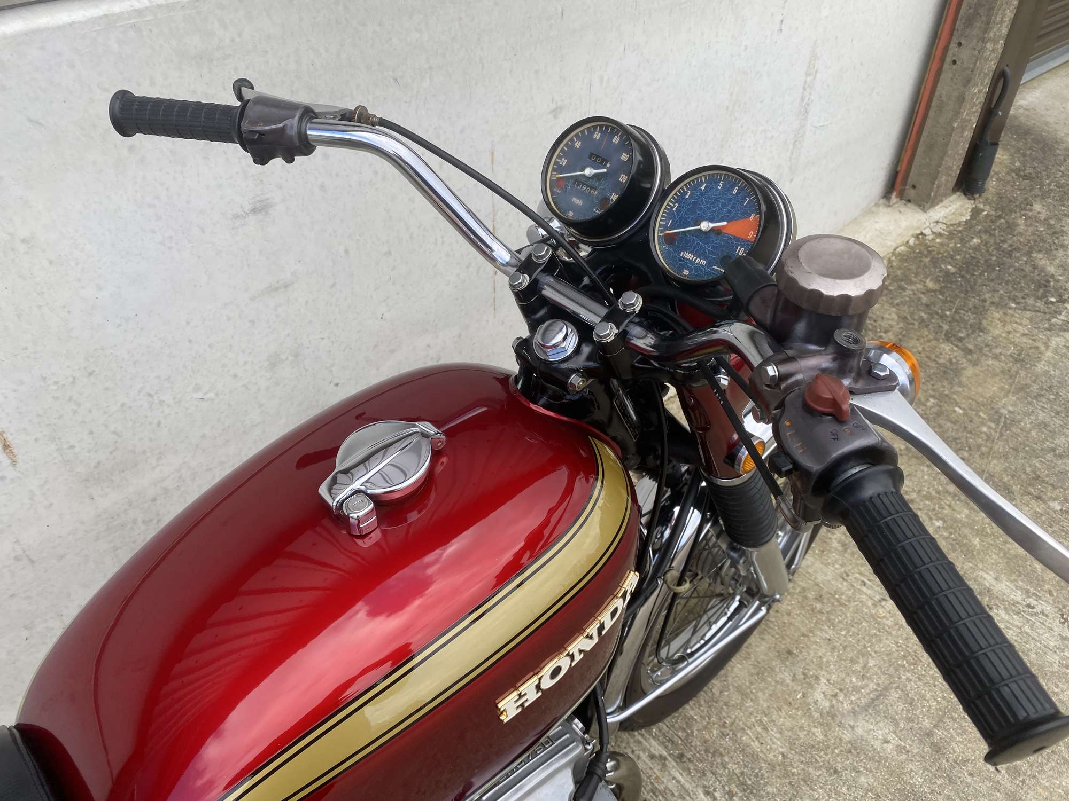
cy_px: 400
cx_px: 534
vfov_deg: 53.1
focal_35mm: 26
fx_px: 803
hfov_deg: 67.3
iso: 32
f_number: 1.8
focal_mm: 4.25
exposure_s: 1/582
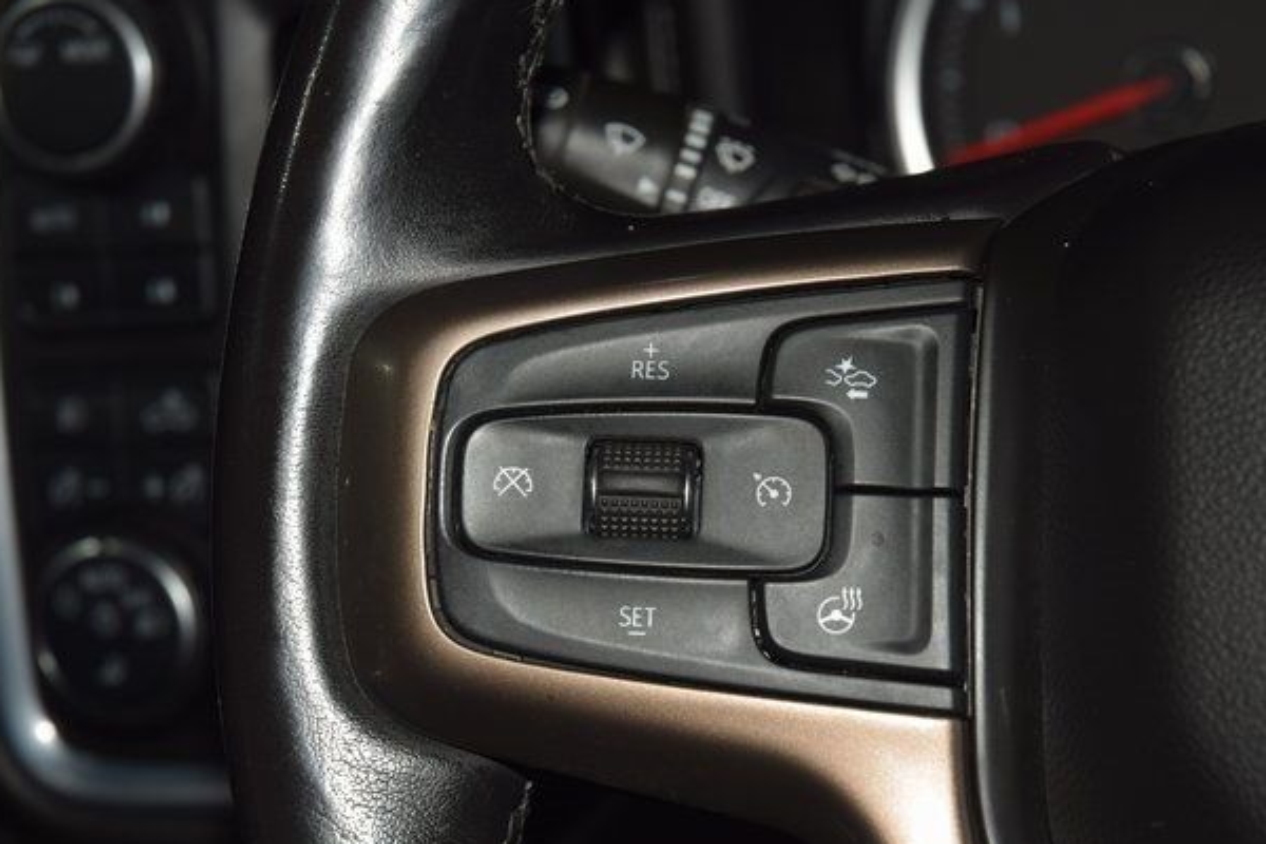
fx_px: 3938
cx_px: 663
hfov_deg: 18.3
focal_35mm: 112
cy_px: 444
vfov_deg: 12.2
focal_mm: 70
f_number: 8
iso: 100
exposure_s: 1/125
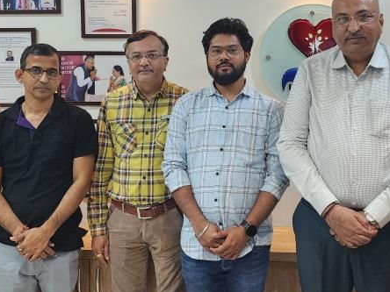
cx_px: 245
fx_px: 597
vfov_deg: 27.2
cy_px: 73
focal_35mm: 53
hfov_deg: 36.0
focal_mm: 6.4
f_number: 1.8
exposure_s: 1/100
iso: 200
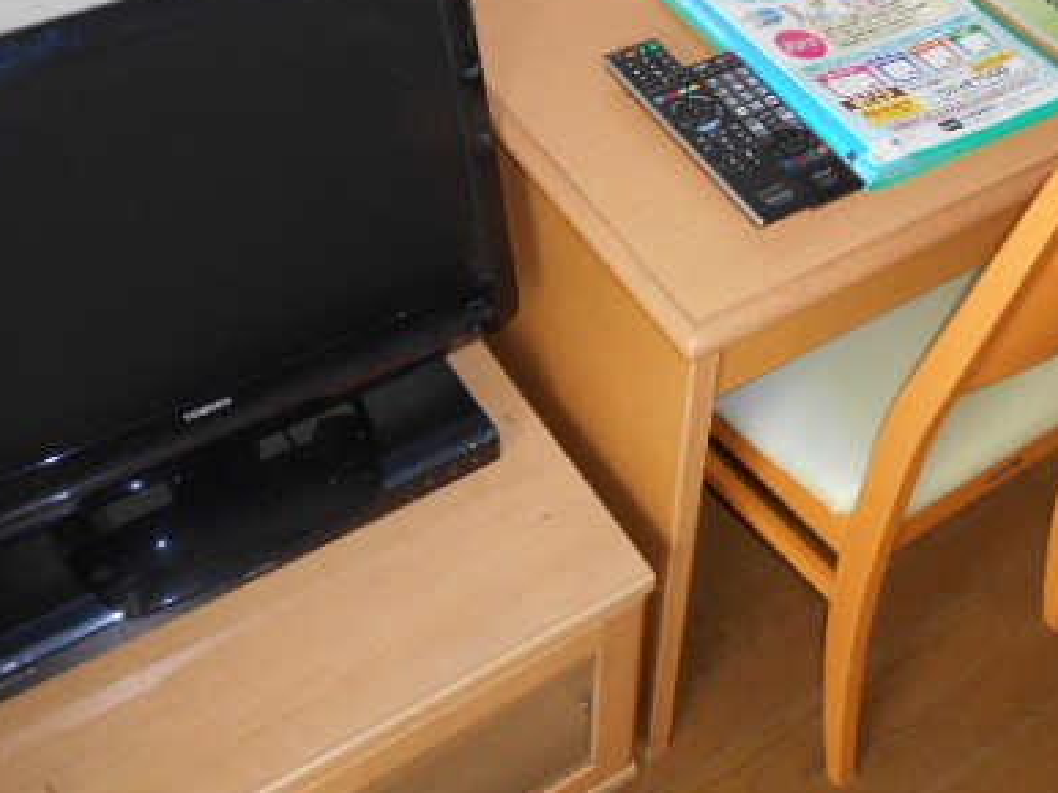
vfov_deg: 32.9
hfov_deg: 43.8
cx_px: 588
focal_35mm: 43
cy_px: 200
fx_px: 1314
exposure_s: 1/25
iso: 200
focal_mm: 4.6
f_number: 3.2
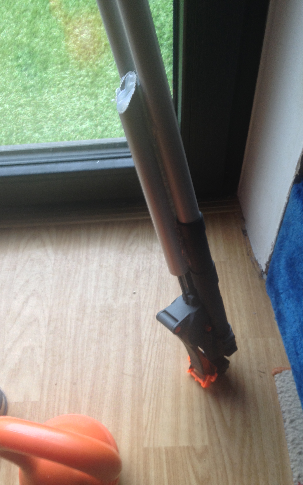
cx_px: 145
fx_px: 502
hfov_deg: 33.6
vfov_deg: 51.5
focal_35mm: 38
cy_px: 246
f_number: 2.4
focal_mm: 4.28
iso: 50
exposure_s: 1/24
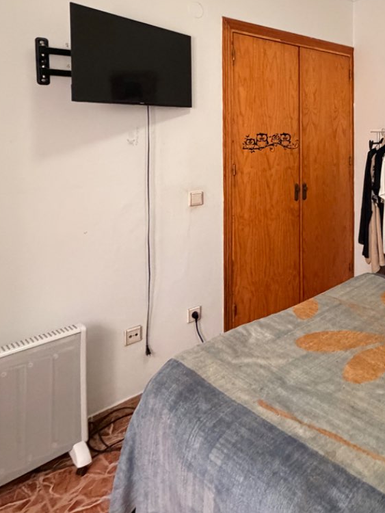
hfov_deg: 44.8
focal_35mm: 28
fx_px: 415
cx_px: 353
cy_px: 142
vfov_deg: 60.7
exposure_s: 1/50
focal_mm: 2.22
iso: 640
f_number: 2.2
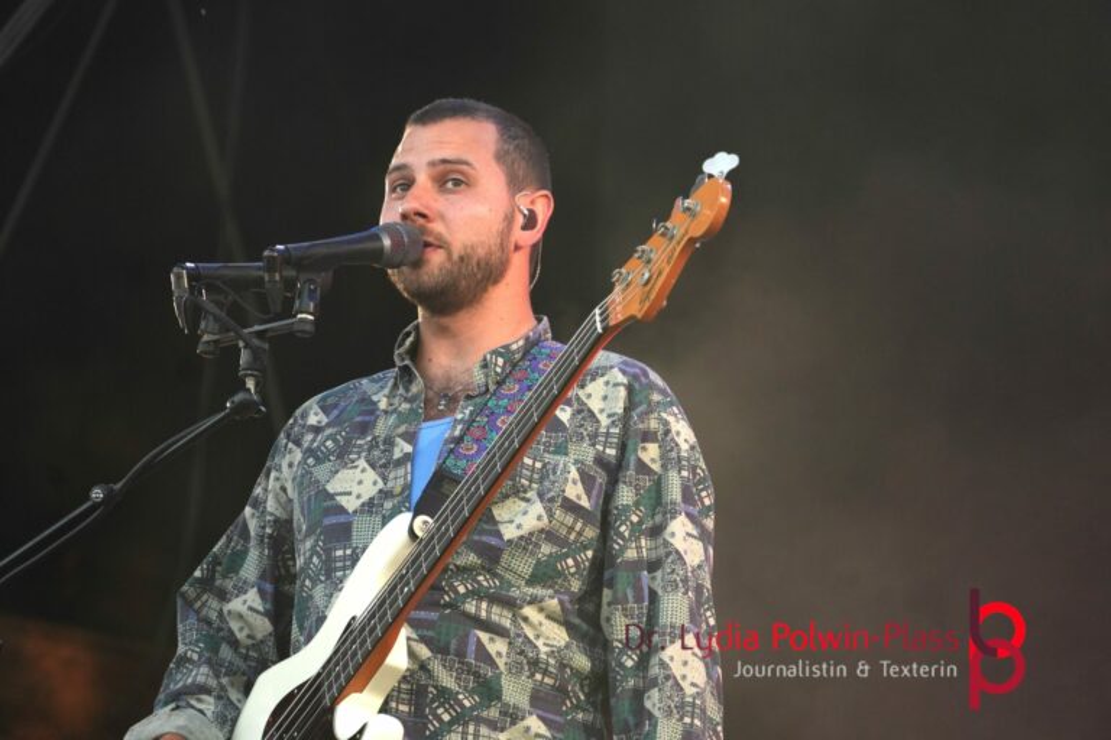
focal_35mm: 300
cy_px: 370
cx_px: 556
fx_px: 9258
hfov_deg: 6.9
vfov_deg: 4.6
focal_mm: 200
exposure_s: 1/320
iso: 1000
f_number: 6.3
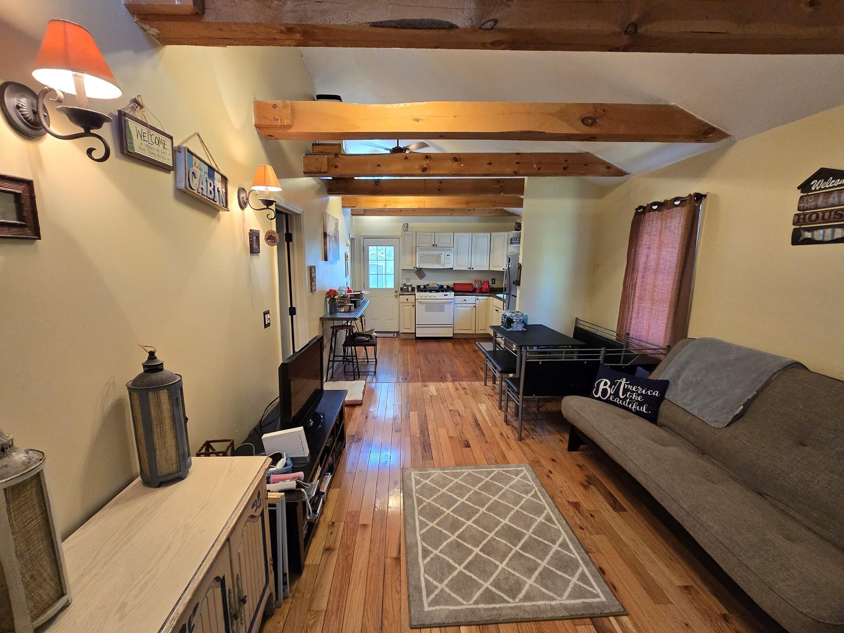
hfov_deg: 102.1
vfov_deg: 85.6
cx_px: 413
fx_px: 341
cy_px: 336
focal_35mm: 14
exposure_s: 1/60
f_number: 2.2
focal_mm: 2.2
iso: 320
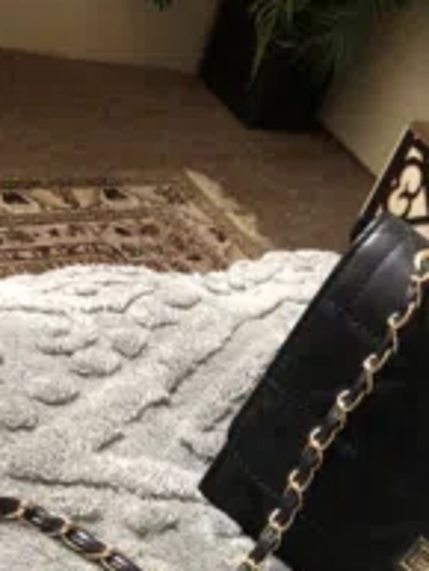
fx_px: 957
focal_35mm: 58
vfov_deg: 30.7
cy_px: 580
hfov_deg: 24.7
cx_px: 364
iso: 100
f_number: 1.8
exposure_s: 1/17
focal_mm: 3.99
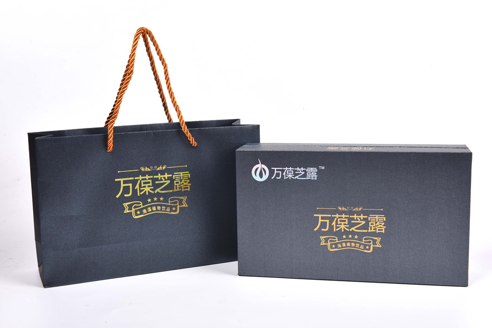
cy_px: 162
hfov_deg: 38.9
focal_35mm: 51
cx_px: 245
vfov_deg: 26.5
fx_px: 697
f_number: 13
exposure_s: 1/125
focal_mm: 50
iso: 160
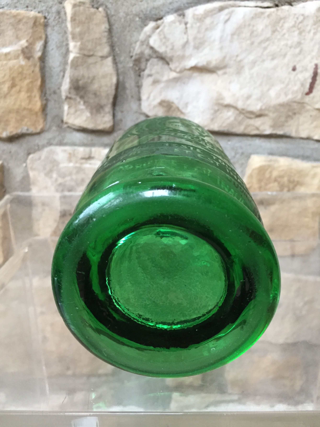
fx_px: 357
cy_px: 214
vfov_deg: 61.7
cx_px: 160
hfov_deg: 48.2
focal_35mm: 29
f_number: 2.2
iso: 160
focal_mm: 4.15
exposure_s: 1/30
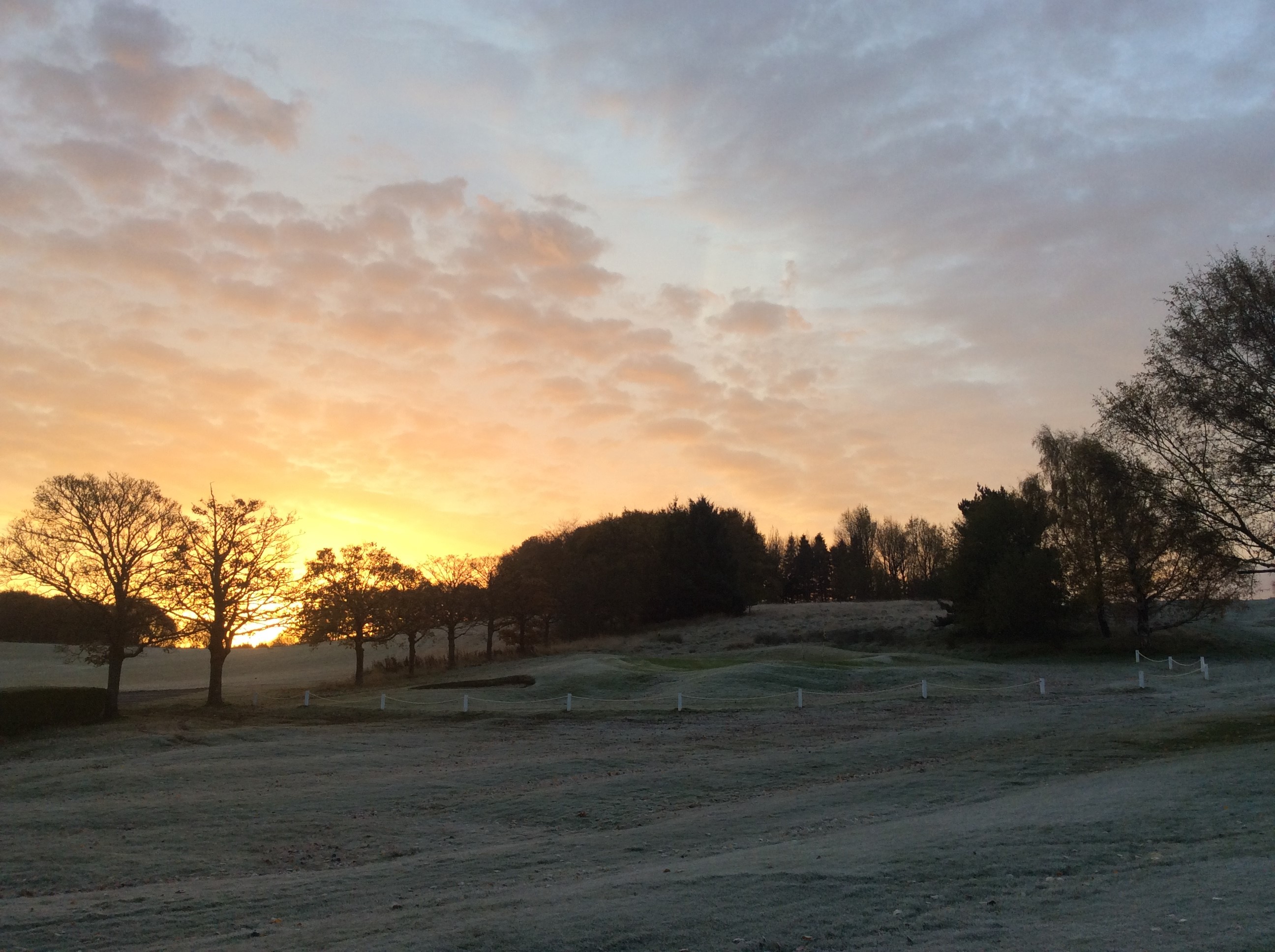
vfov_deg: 44.1
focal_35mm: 32
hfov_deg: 56.9
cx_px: 638
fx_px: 1177
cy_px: 476
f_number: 2.4
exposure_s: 1/104
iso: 32
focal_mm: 3.3
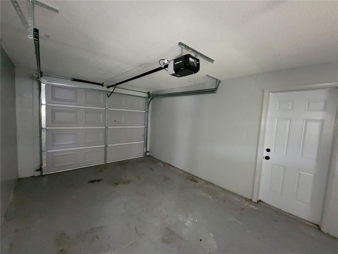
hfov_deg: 106.2
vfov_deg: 89.9
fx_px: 127
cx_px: 169
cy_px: 127
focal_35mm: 13
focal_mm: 2.2
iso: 640
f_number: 2.2
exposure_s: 1/24
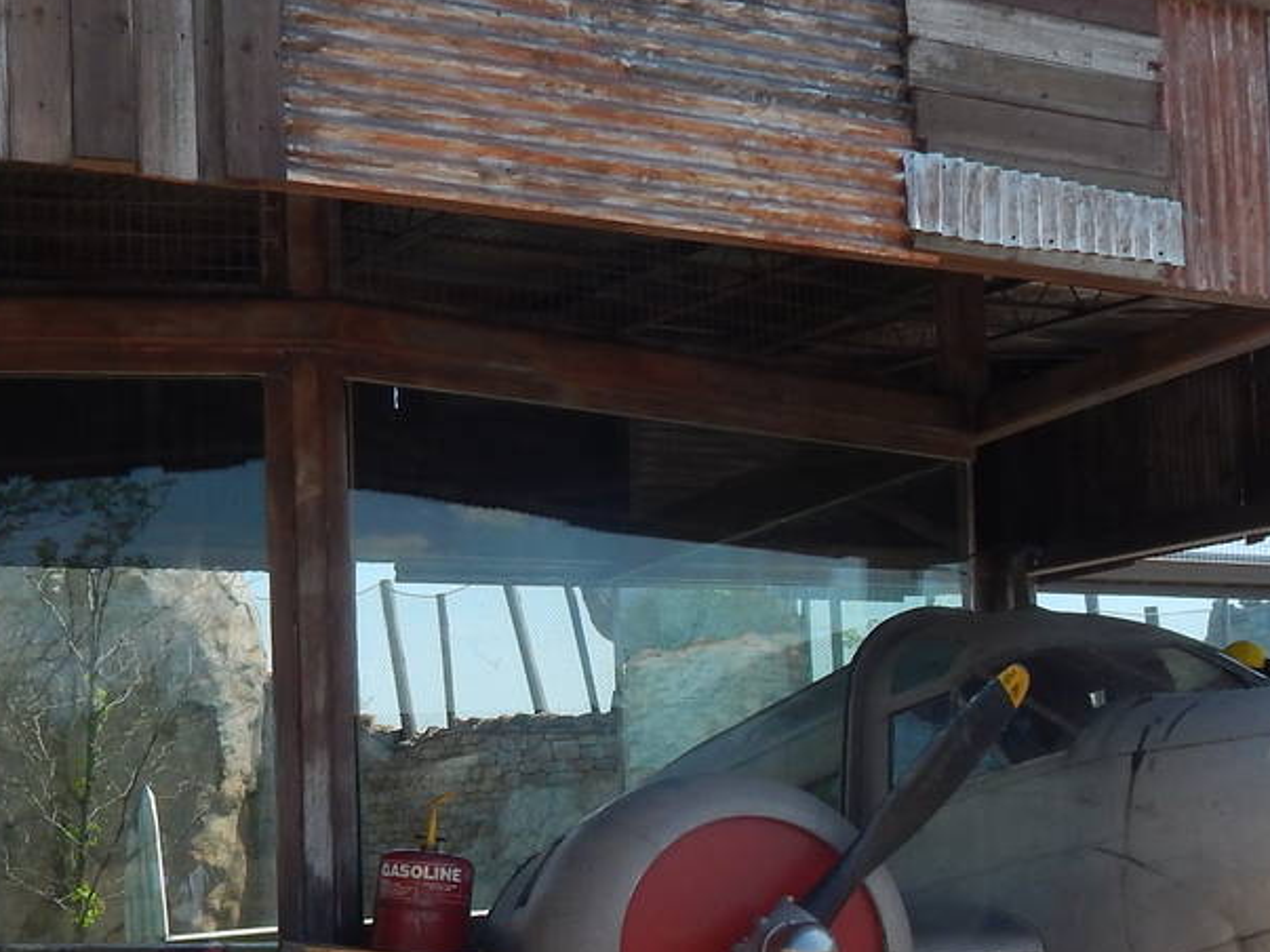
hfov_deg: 31.7
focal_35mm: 61
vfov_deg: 23.8
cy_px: 708
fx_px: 2238
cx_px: 680
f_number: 3
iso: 125
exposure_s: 1/1250
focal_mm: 4
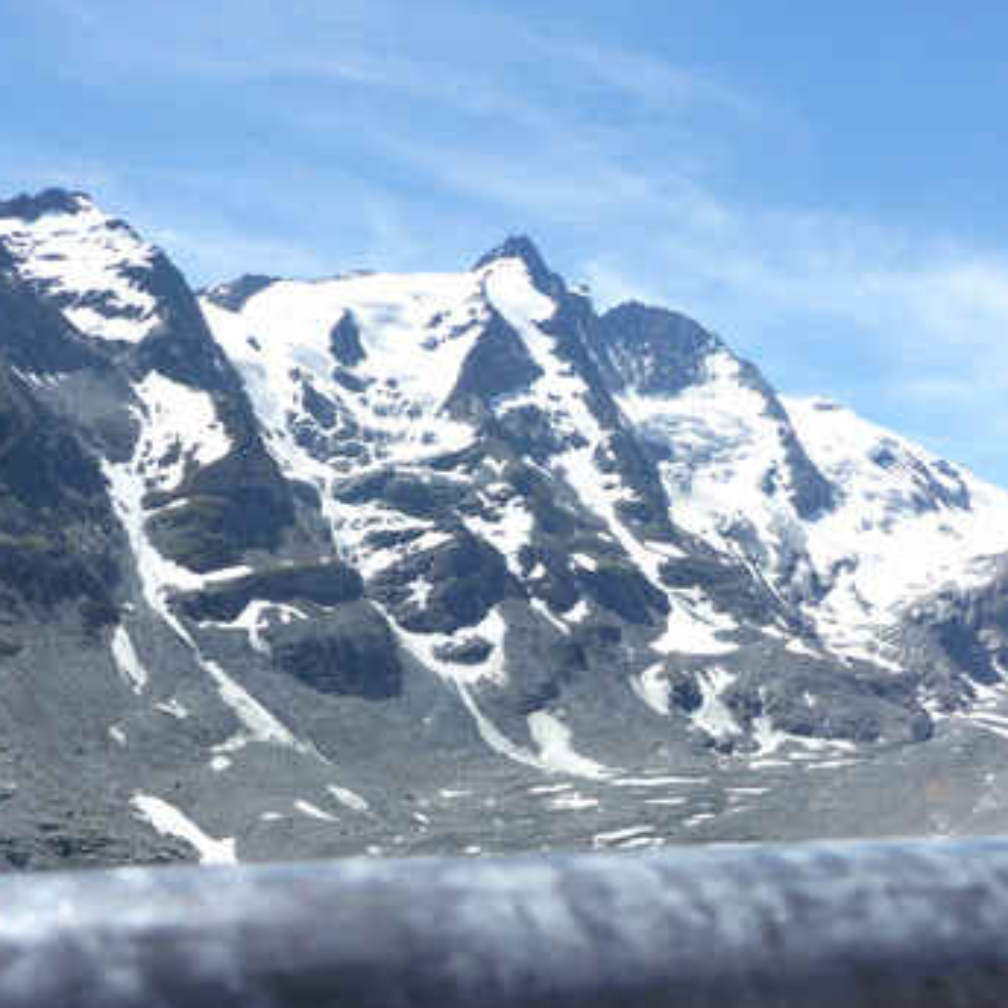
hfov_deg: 46.0
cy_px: 541
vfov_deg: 46.0
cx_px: 533
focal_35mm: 36
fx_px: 1186
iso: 80
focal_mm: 4.9
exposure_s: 1/800
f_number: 3.3
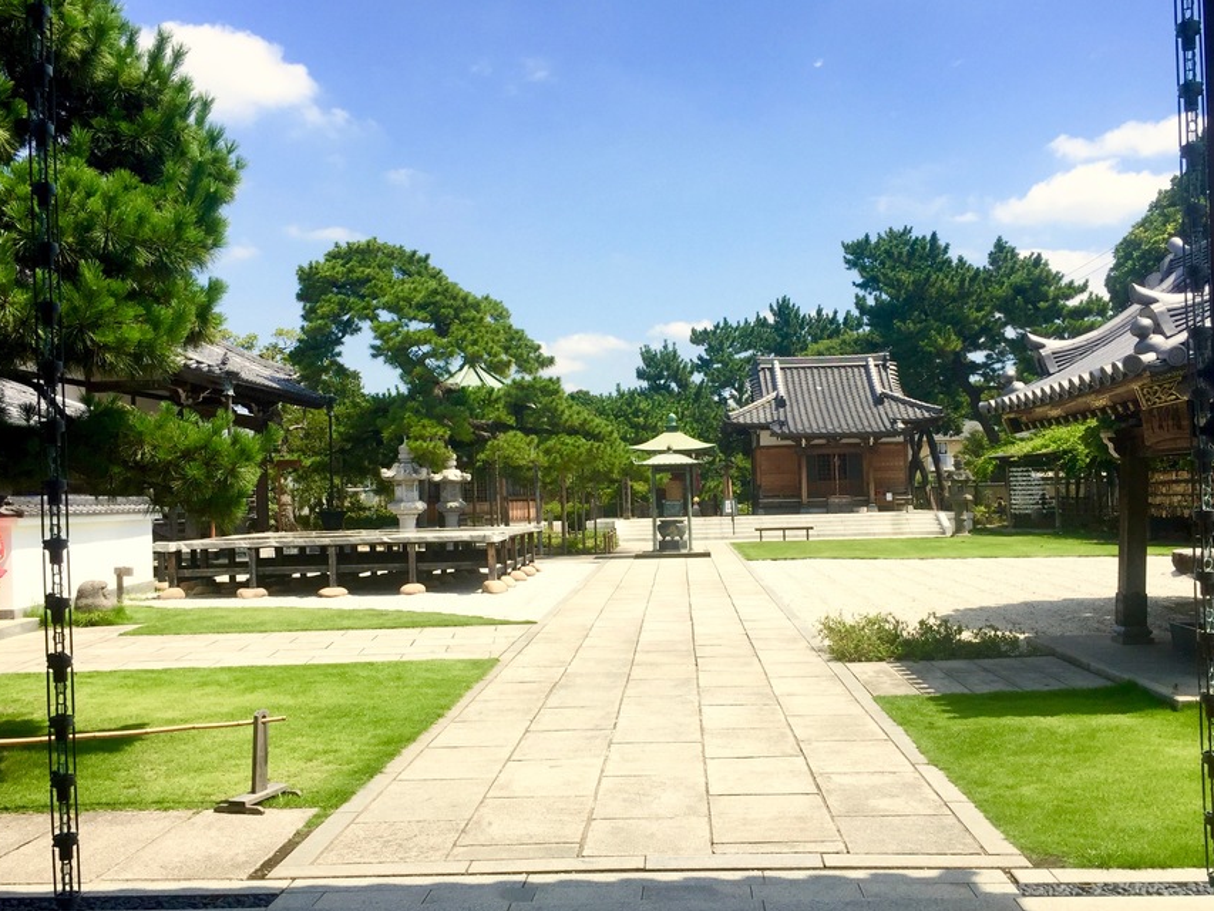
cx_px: 648
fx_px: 1193
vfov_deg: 41.8
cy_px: 500
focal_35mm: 34
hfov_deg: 53.9
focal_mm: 4.15
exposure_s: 1/1799
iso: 32
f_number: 2.2
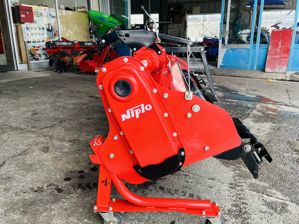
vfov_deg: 48.2
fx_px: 250
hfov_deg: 61.6
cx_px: 159
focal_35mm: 29
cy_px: 118
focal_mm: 5.1
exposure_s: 1/222
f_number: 1.6
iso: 40
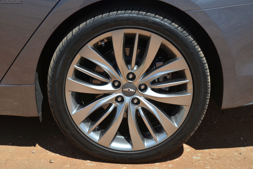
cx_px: 127
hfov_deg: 27.7
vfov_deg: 18.7
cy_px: 85
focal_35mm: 73
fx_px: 513
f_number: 6.3
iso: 400
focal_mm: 48
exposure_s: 1/1600
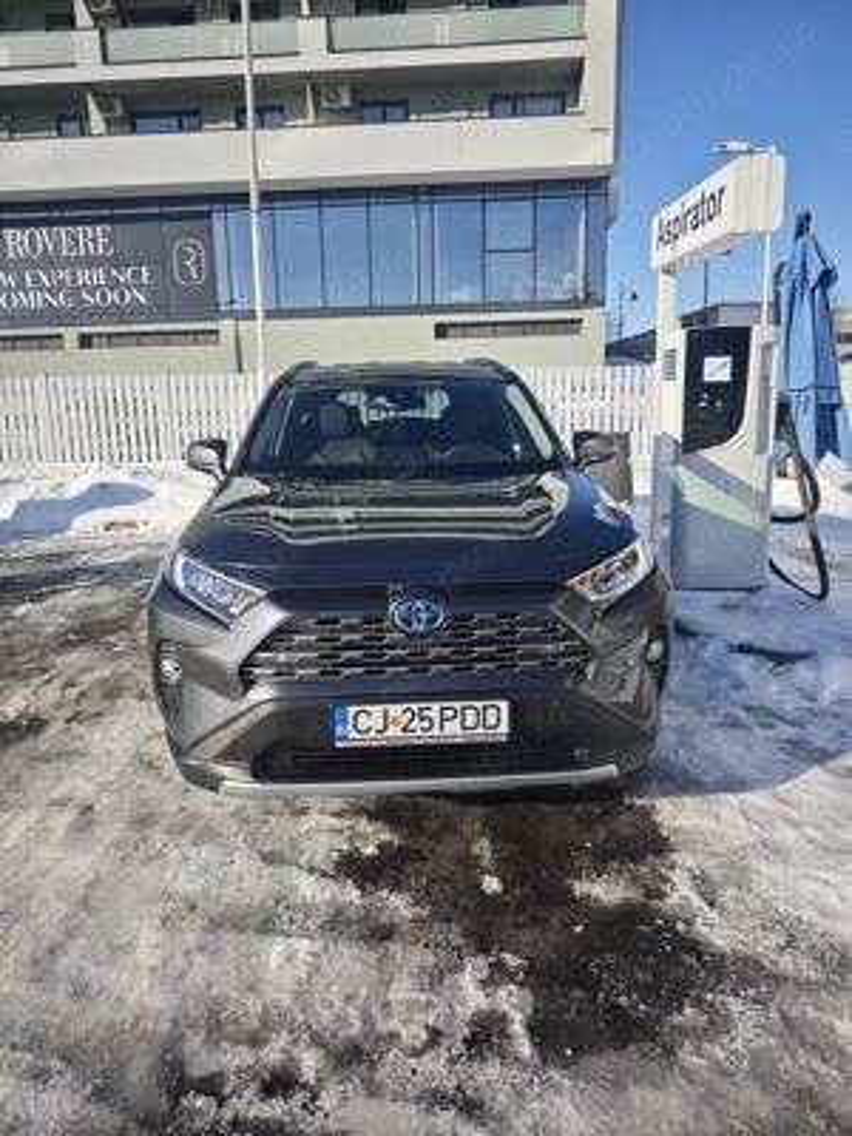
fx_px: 755
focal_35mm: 23
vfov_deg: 73.9
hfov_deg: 58.9
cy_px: 568
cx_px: 426
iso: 50
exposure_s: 1/1997
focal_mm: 6.55
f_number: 1.62
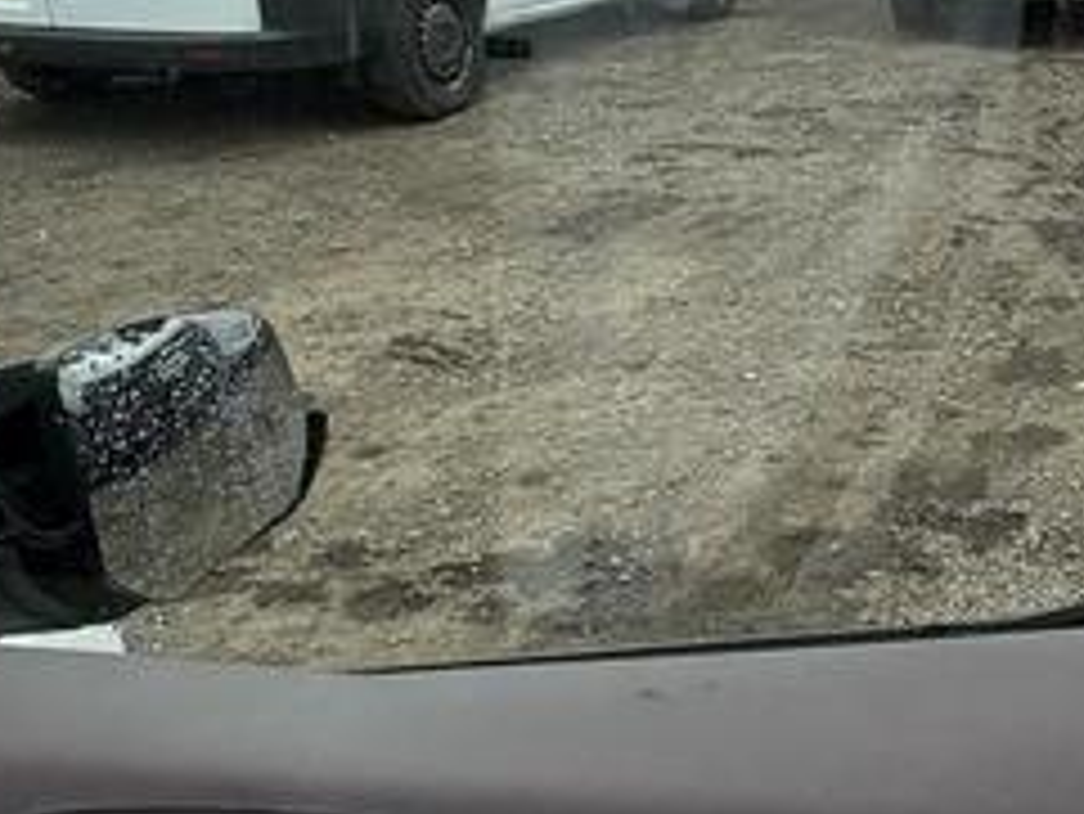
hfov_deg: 33.6
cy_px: 355
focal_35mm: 52
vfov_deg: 28.0
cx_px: 1084
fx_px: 1629
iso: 64
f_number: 2.2
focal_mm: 2.22
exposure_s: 1/533
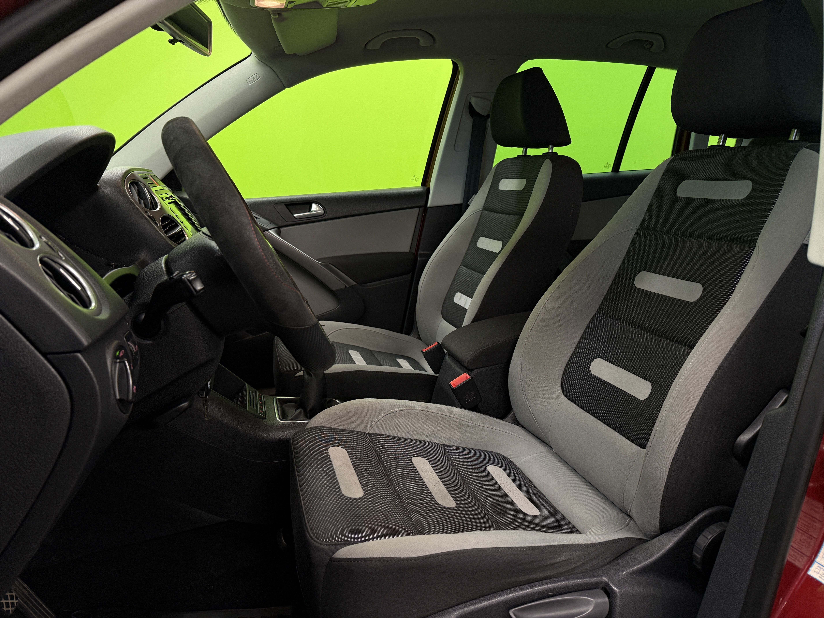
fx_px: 571
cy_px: 309
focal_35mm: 24
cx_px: 412
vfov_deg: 56.8
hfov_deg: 71.6
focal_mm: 6.76
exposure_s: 1/50
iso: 125
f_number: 1.78
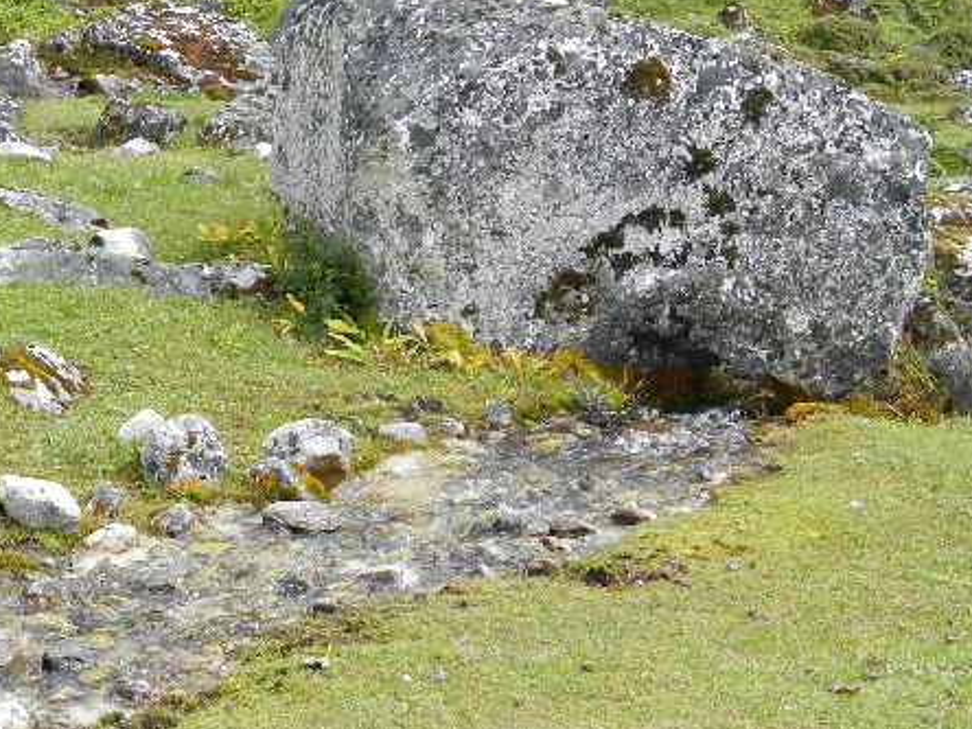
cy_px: 175
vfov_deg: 13.7
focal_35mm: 108
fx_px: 3033
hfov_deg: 18.2
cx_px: 587
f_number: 4.5
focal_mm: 10.9
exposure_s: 1/250
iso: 160
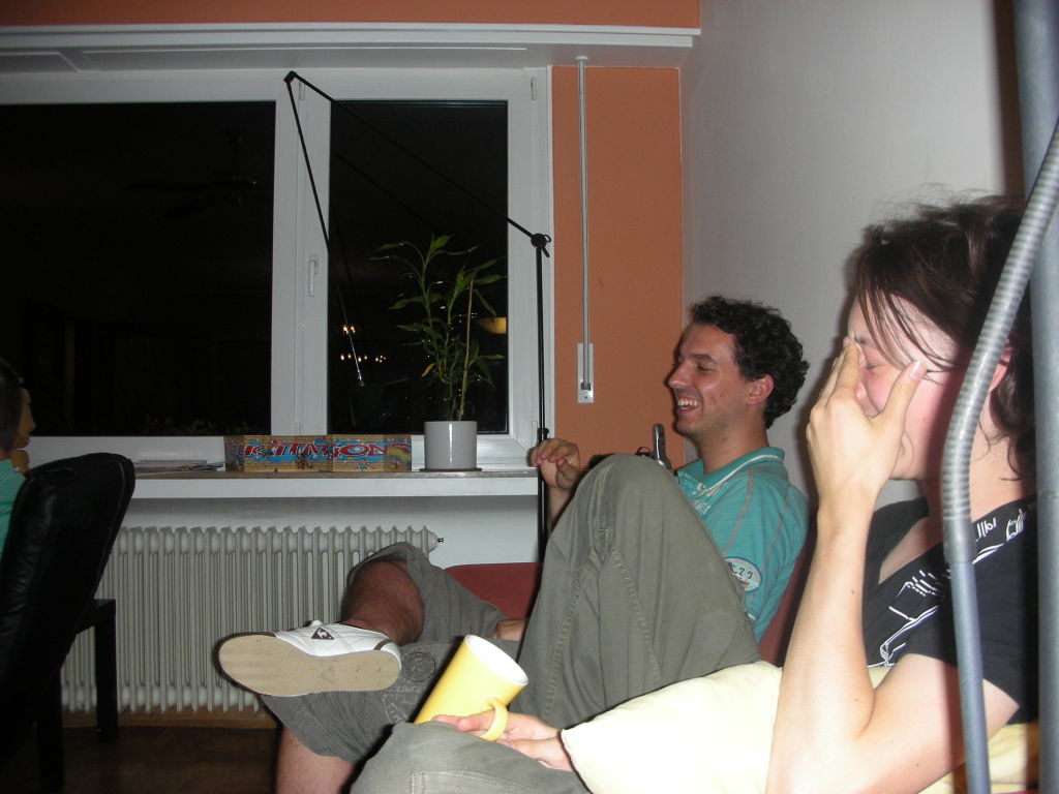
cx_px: 530
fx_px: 1071
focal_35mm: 35
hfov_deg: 52.6
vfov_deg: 40.7
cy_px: 397
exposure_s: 1/60.1
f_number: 3
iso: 101
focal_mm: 5.8
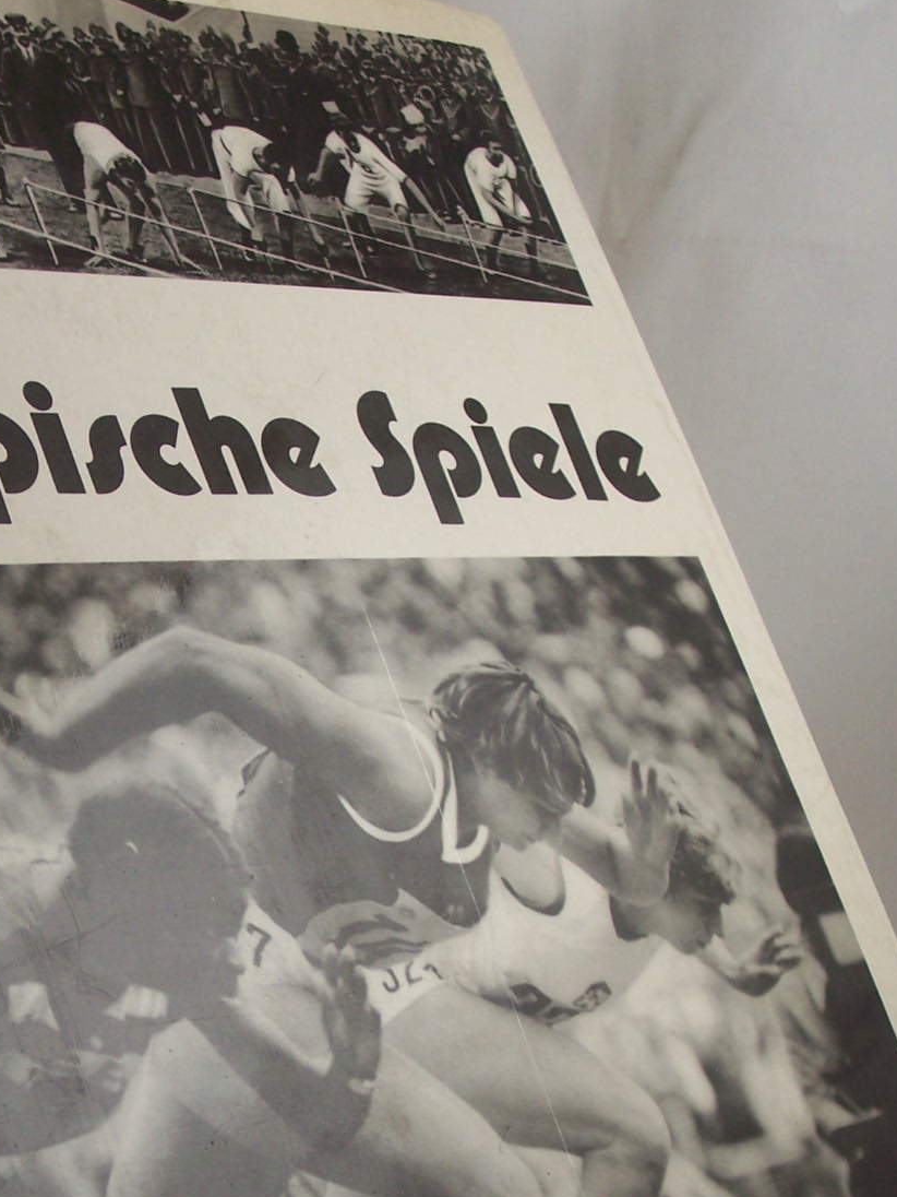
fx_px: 3420
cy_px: 897
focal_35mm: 99
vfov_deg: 19.7
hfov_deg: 14.9
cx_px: 195
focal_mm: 8.7
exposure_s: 1/100
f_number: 3.2
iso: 80
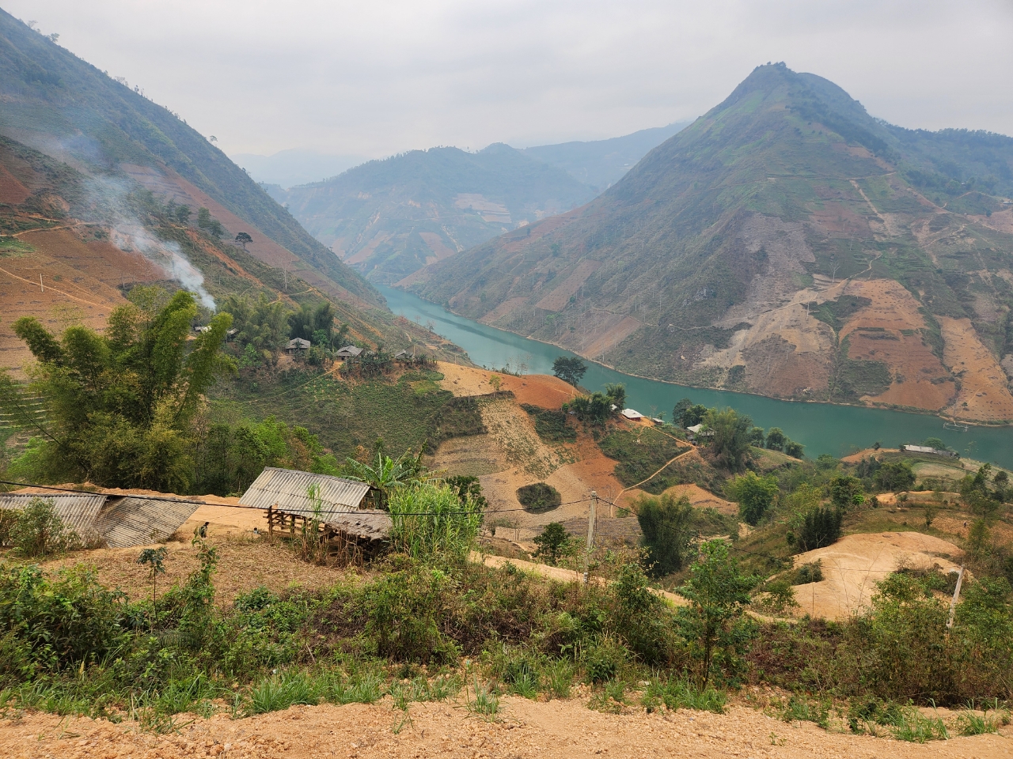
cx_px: 506
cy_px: 380
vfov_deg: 58.9
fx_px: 673
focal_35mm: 23
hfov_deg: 73.9
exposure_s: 1/417
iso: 20
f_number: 1.8
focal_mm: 5.4
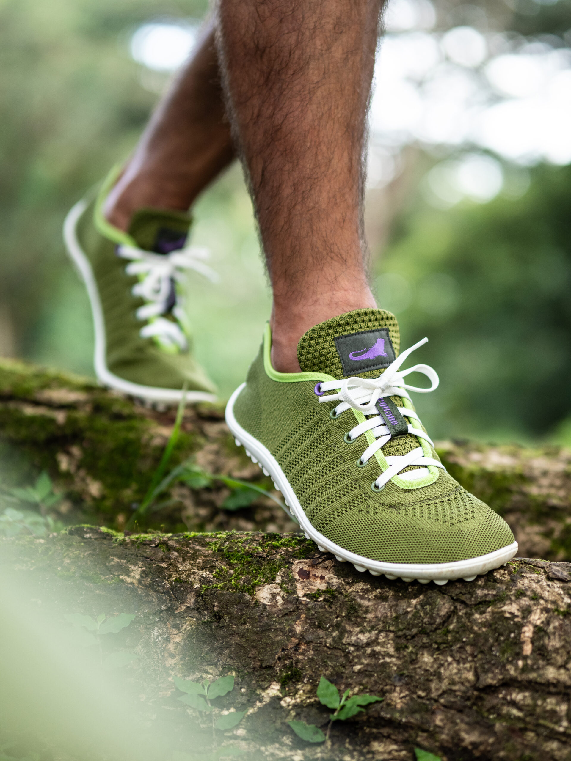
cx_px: 286
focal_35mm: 90
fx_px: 1979
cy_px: 380
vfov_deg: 21.8
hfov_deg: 16.4
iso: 200
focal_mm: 45
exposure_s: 1/160
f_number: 1.4
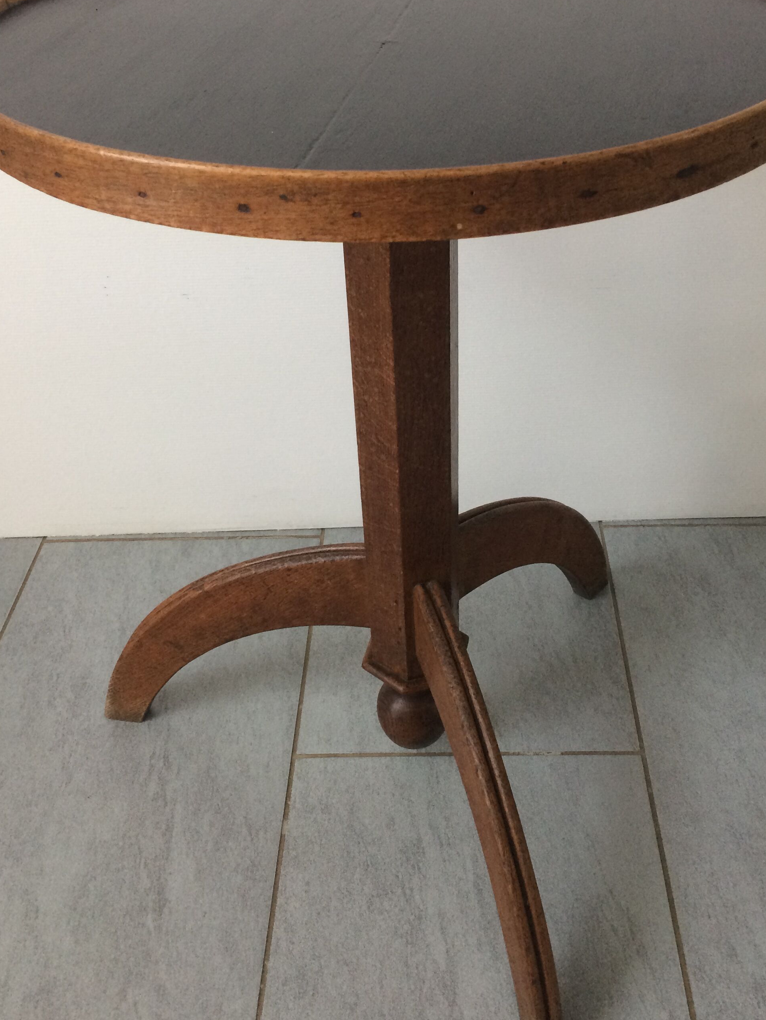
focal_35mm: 37
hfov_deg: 38.6
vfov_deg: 50.1
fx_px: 1091
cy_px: 467
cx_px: 429
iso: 80
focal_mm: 4.15
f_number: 2.2
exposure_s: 1/33
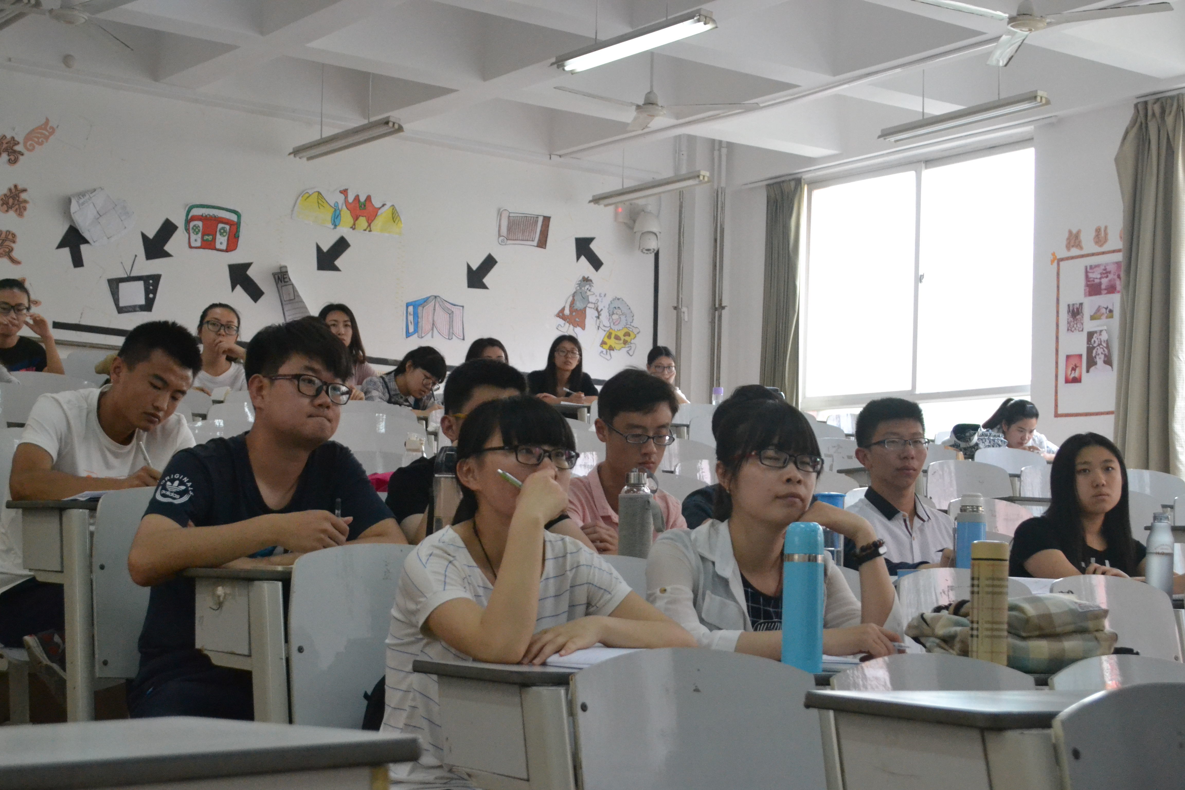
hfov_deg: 33.4
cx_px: 592
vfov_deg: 22.6
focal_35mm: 60
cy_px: 395
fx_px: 1975
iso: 3200
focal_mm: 40
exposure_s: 1/160
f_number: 6.3
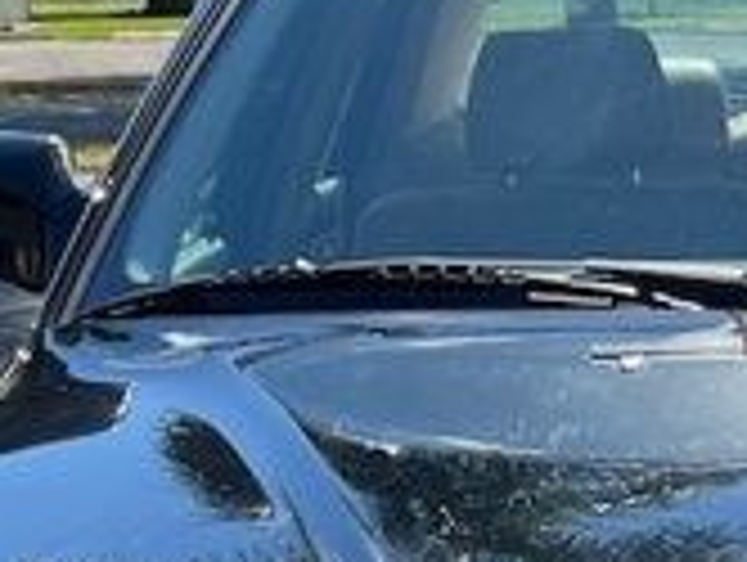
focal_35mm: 160
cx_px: 932
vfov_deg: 9.1
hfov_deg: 12.0
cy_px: 805
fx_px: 3458
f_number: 1.5
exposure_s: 1/2208
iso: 50
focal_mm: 5.7
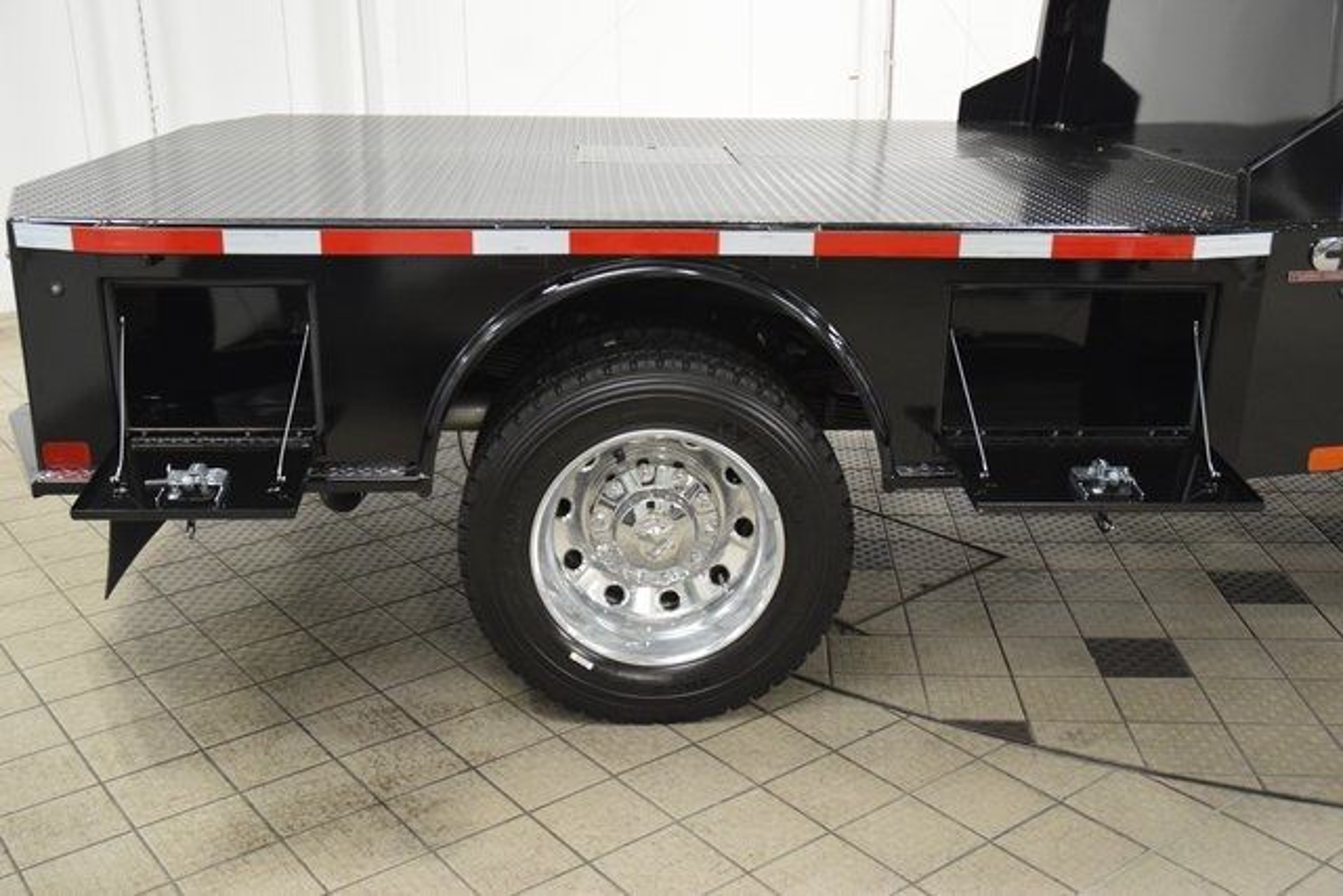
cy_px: 448
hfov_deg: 51.3
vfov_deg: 35.5
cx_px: 672
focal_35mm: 38
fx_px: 1399
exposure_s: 1/60
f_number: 3.8
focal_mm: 25
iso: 2200
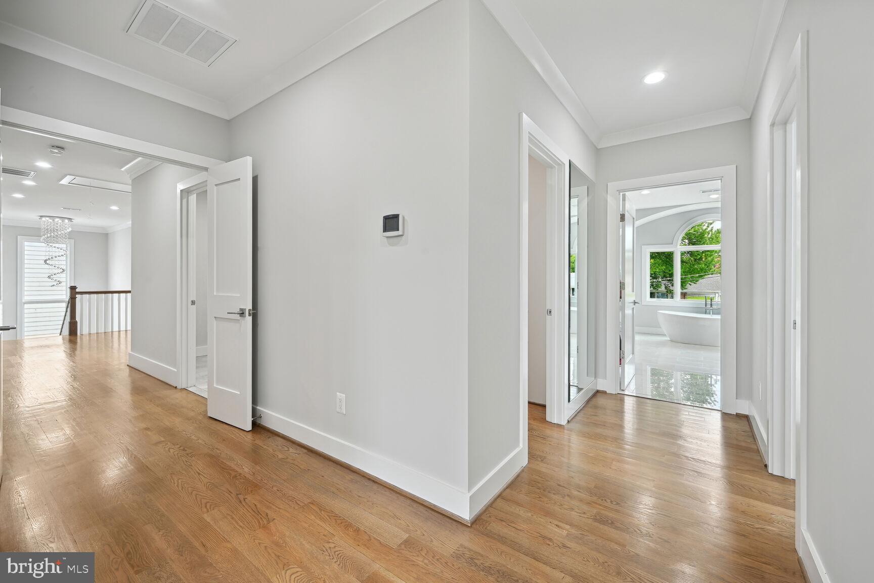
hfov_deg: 104.3
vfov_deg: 81.2
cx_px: 437
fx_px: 340
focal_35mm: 14
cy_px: 292
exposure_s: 1/8
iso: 200
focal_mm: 14
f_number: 9
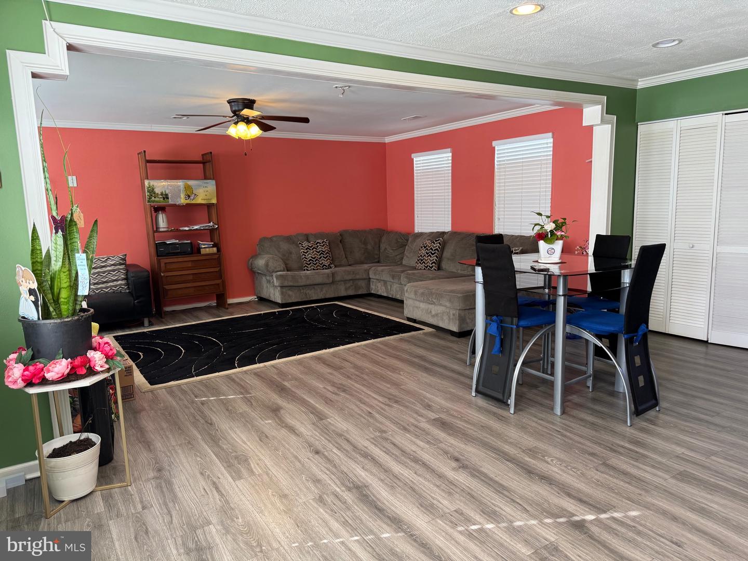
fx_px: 519
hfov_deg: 71.6
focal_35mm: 24
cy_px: 280
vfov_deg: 56.8
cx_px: 374
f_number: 1.78
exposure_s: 1/120
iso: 100
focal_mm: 6.76
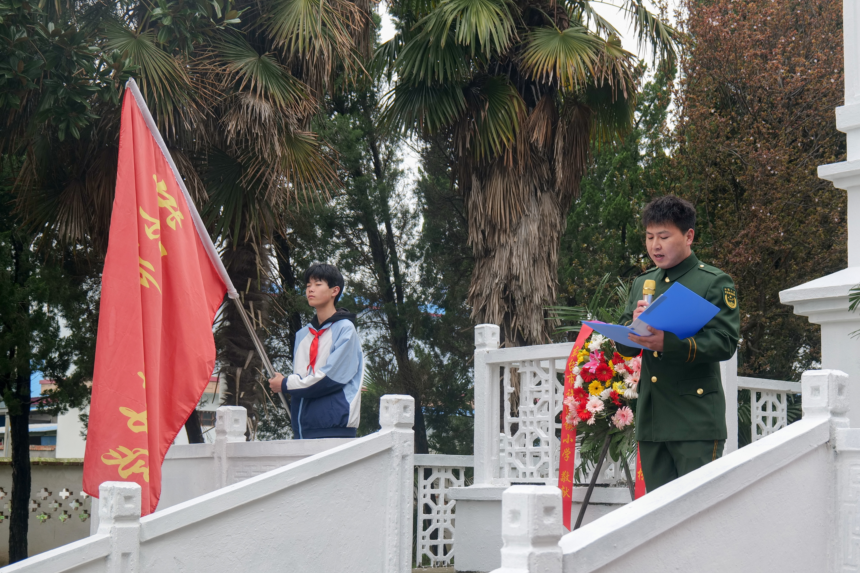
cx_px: 581
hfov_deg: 35.9
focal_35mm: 55
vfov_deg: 24.6
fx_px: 1314
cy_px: 351
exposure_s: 1/100
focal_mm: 39
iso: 200
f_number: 4.7
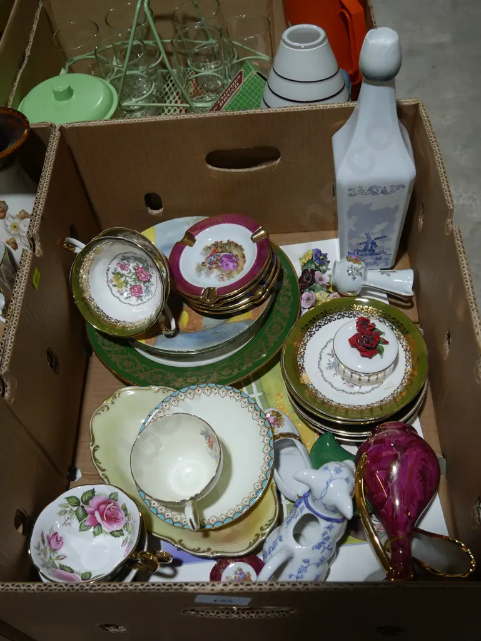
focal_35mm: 40
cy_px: 320
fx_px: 740
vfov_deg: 46.8
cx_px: 240
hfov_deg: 36.0
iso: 200
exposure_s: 1/125
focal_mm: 20
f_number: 4.4
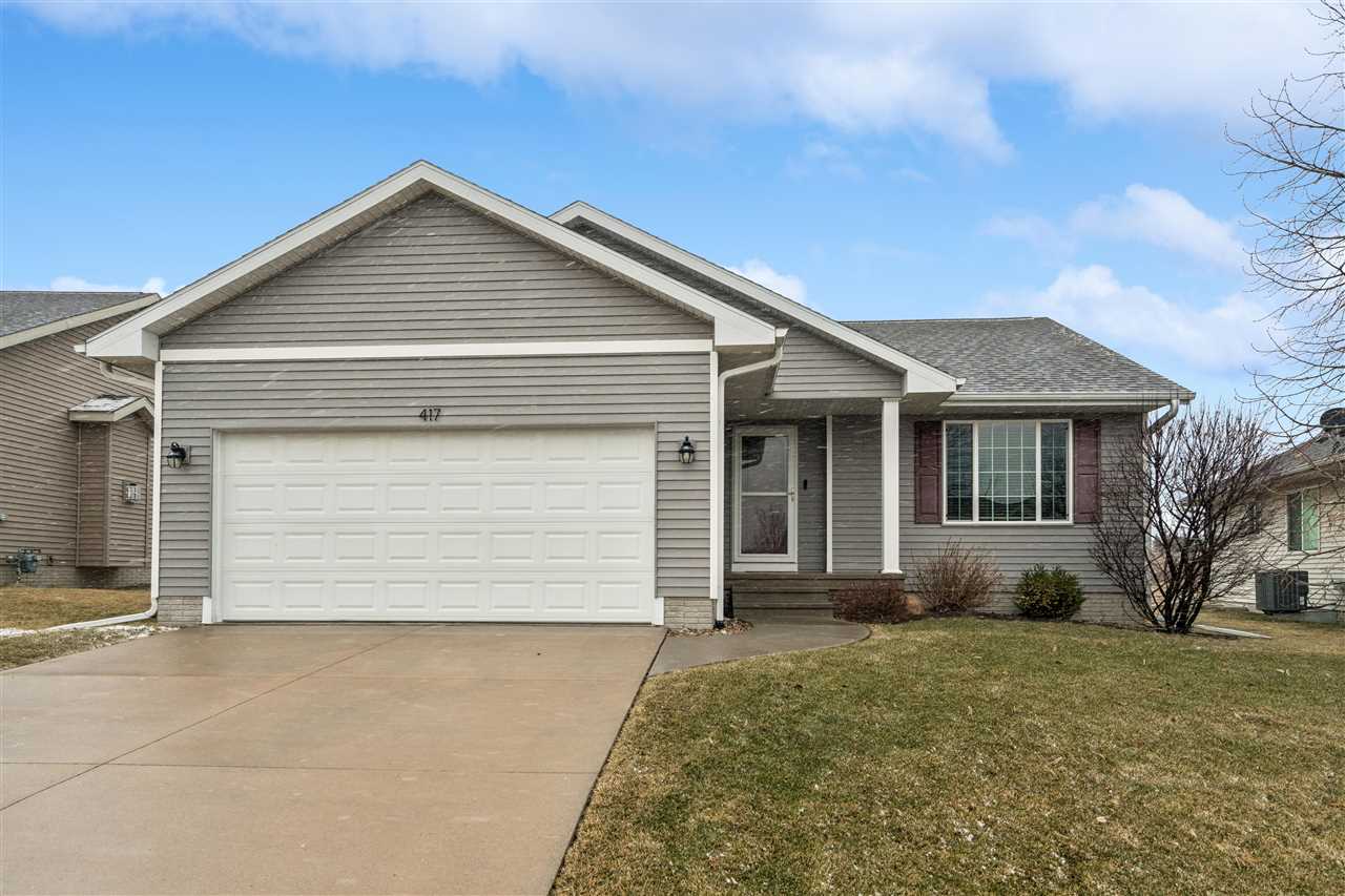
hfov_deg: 81.2
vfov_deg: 59.5
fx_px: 784
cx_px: 672
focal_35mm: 21
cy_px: 448
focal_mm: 21
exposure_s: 1/160
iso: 400
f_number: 10
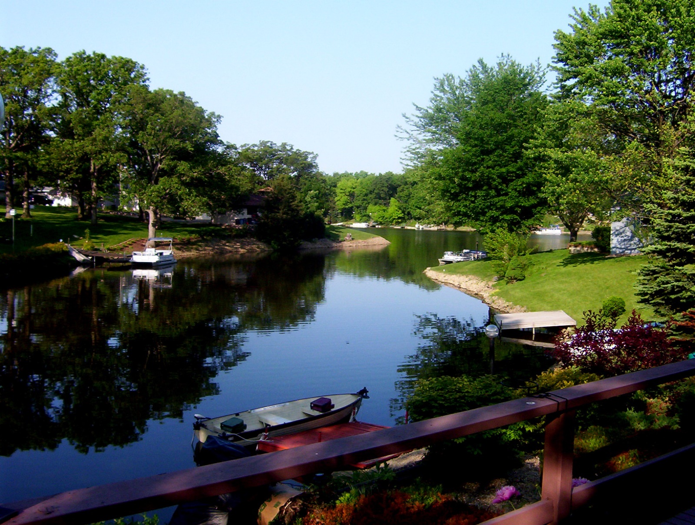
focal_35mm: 36
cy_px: 262
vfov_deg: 39.8
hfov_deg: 51.3
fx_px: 724
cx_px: 348
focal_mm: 5.54
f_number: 5.24
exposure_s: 1/296
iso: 100
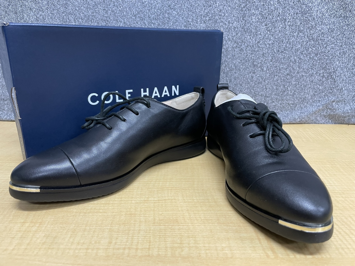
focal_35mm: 26
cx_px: 178
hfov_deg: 67.3
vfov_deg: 53.1
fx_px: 267
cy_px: 133
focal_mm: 4.2
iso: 125
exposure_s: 1/65
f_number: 1.6
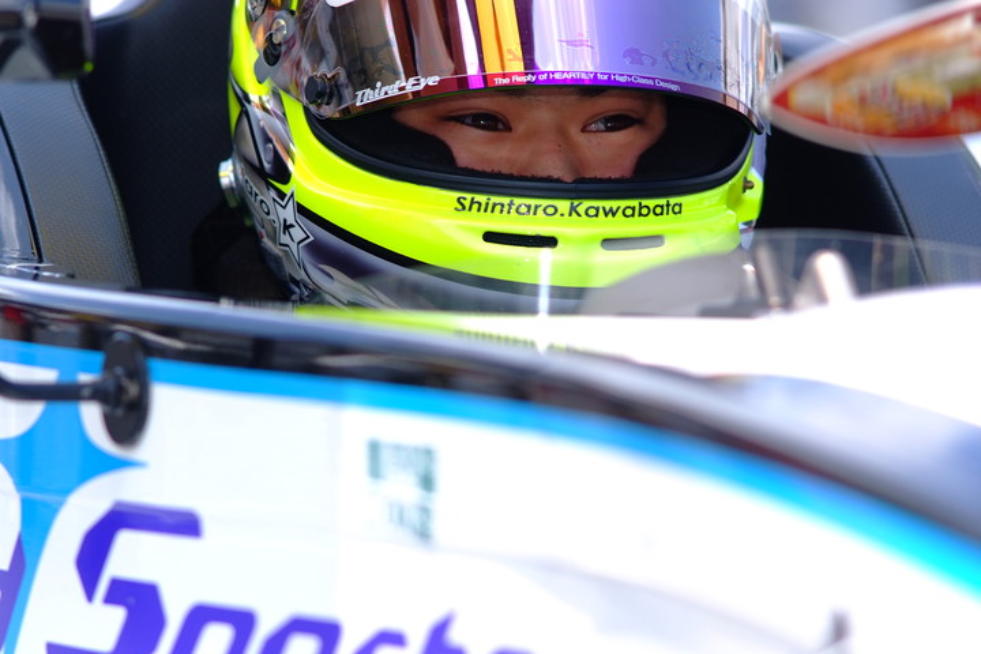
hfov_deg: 7.6
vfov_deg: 5.1
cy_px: 327
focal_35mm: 270
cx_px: 490
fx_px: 7357
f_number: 4
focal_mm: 180
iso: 100
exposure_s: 1/350
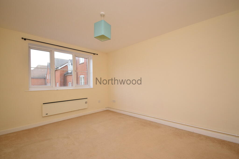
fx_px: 100
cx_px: 120
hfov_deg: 100.4
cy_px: 80
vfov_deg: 77.3
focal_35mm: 15
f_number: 6.7
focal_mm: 10
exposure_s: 1/125
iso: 1000
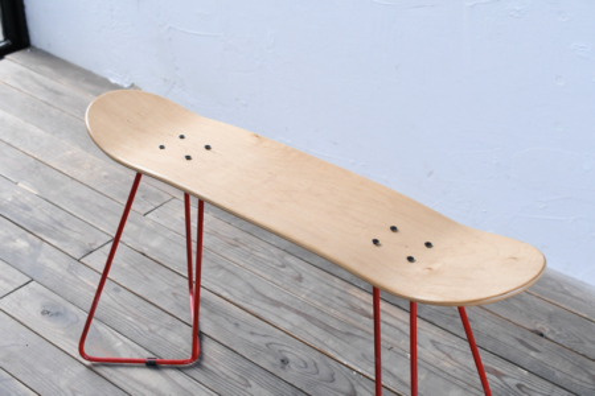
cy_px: 198
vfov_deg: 22.6
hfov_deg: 33.4
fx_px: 992
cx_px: 298
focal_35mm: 60
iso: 1600
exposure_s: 1/640
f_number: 5.6
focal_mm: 40
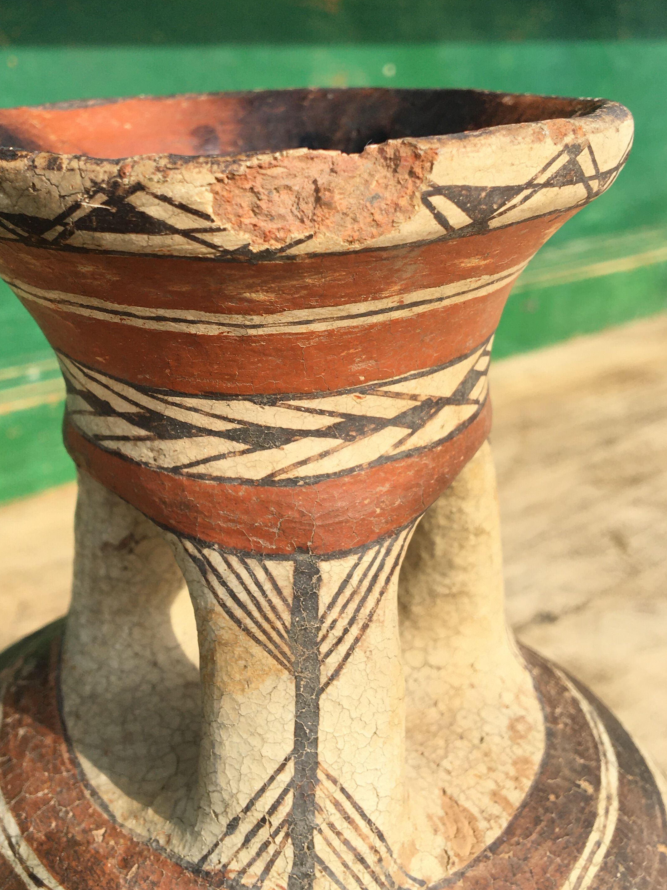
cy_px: 341
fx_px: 1053
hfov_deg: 34.8
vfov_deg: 45.4
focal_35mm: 41
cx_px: 214
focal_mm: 4.15
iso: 25
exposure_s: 1/999
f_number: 2.2
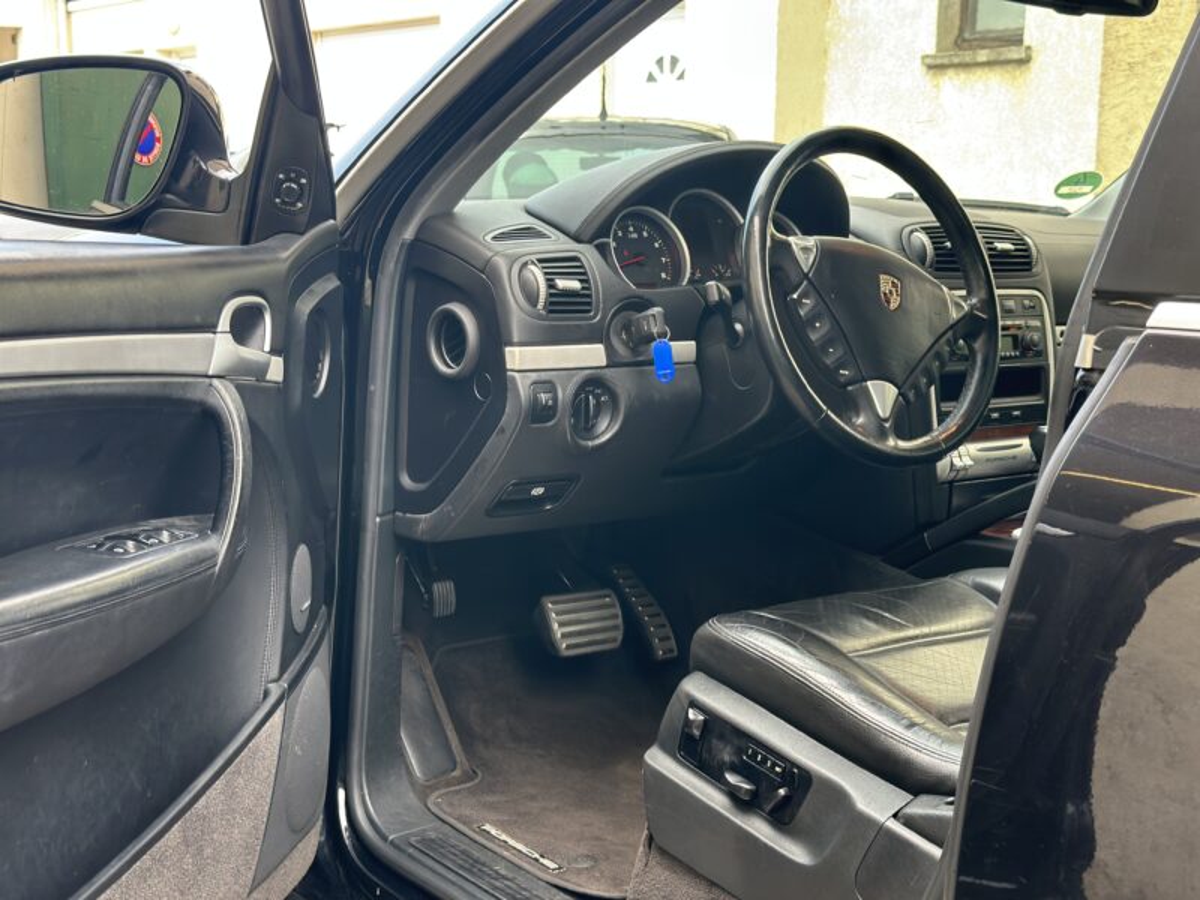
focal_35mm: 48
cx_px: 600
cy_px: 450
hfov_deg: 39.7
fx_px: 1664
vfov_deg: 30.3
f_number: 1.78
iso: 80
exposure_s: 1/172
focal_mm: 6.86
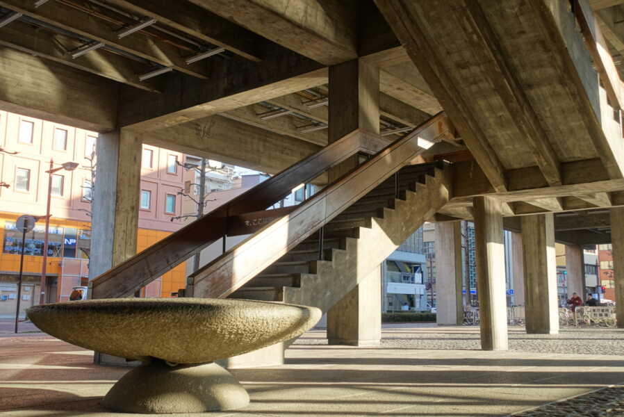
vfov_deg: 36.9
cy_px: 208
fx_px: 624
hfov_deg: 53.1
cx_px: 312
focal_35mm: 36
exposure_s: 1/100
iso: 125
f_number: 4
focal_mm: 13.34
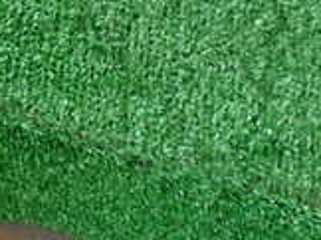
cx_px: -111
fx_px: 1306
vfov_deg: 10.4
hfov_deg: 13.4
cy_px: -28
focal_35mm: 141
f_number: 2.7
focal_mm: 6.83
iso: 200
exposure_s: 1/50
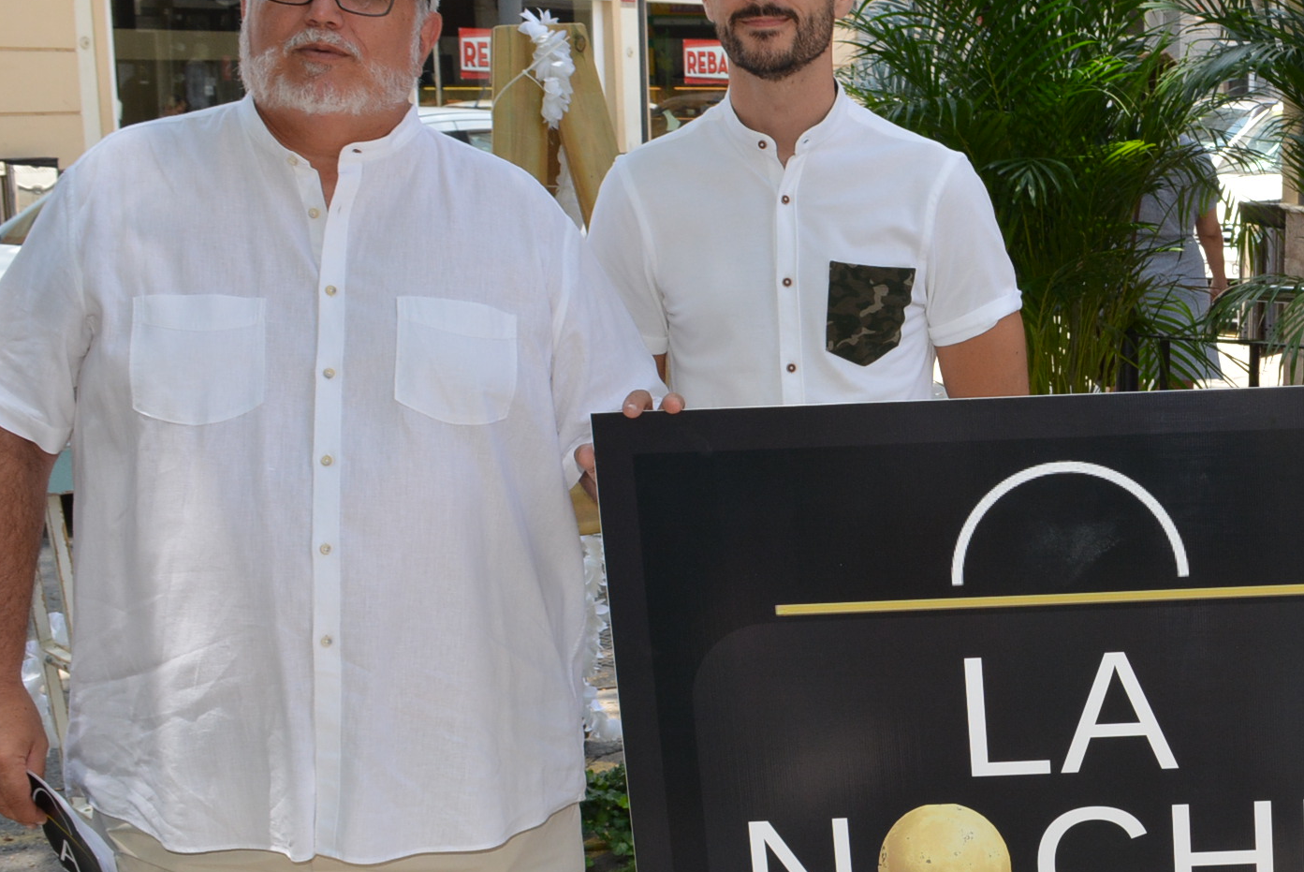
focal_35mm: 58
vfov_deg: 23.3
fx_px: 2102
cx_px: 1272
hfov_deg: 32.0
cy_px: 578
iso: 400
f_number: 8
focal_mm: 18
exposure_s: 1/200
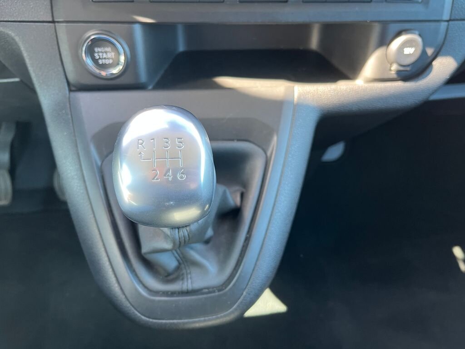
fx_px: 349
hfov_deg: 67.3
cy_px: 174
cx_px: 232
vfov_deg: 53.1
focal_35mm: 26
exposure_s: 1/71
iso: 125
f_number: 1.6
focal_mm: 5.1
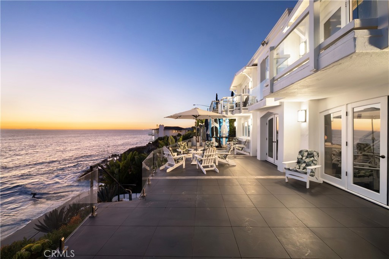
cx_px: 194
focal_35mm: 13
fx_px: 140
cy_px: 130
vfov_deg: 85.4
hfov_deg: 108.3
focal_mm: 13
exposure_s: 1/100
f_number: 4
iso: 12800
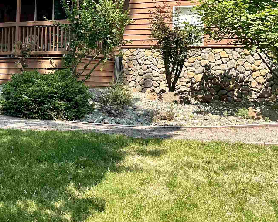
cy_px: 48
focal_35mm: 55
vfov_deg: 27.1
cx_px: 55
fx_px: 453
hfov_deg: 33.1
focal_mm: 6.86
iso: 80
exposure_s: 1/1131
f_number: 1.78
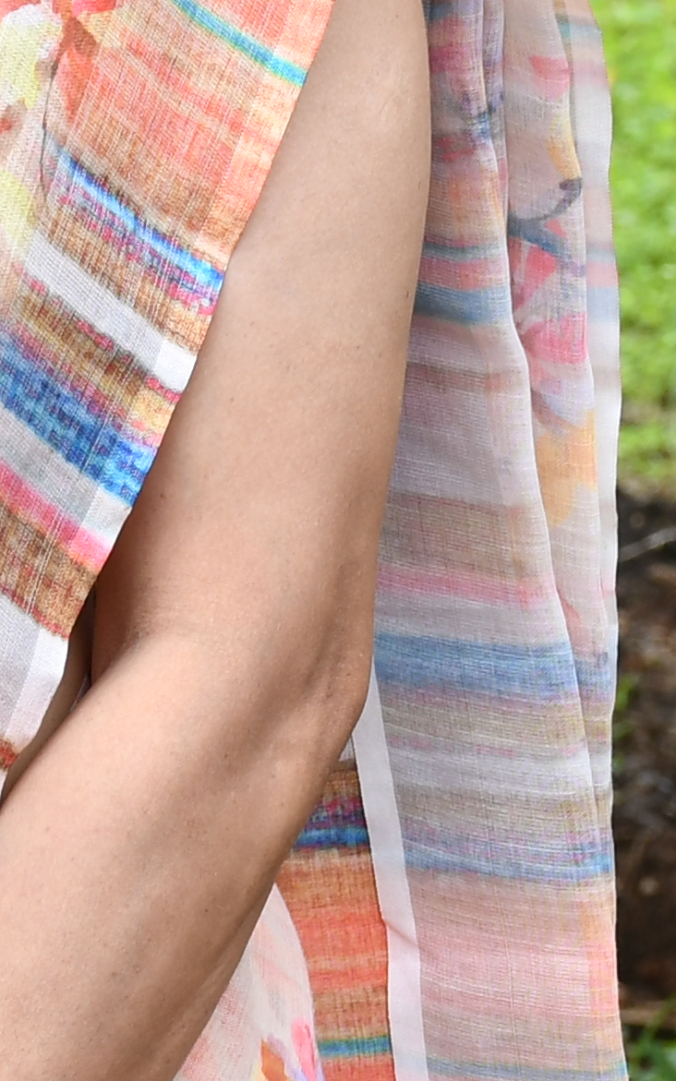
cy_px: -238
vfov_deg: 8.2
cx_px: -718
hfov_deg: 5.1
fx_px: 7427
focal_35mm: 252
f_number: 5.6
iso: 200
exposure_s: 1/250
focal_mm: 35
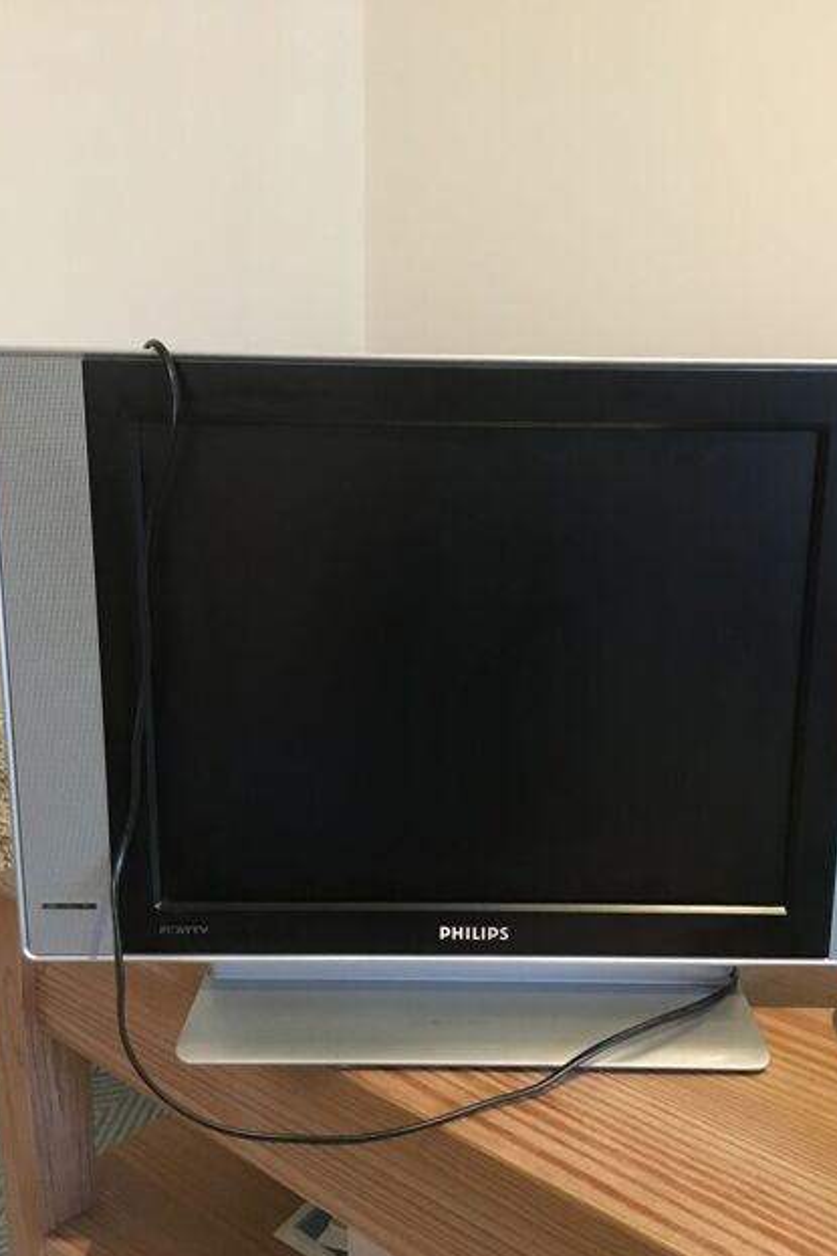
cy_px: 643
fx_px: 1082
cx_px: 468
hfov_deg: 42.2
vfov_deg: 60.3
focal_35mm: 31
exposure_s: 1/17
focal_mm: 4.15
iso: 640
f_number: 2.2
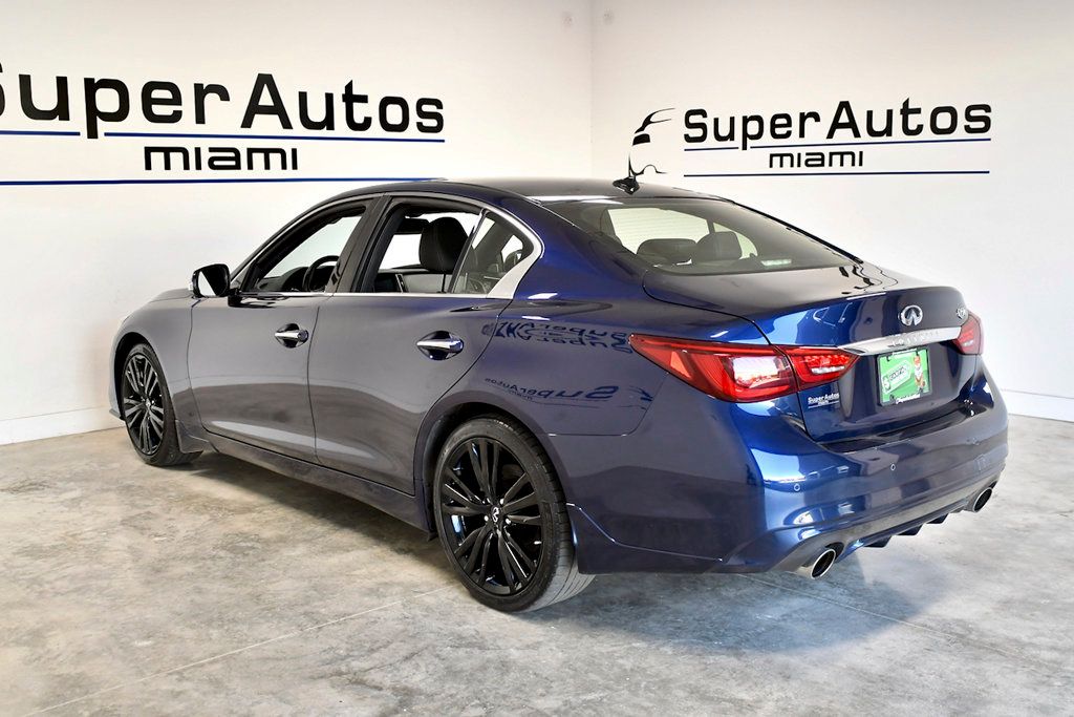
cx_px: 537
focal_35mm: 36
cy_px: 358
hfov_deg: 53.1
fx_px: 1074
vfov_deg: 36.9
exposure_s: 1/320
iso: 1250
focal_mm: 24
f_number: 4.5
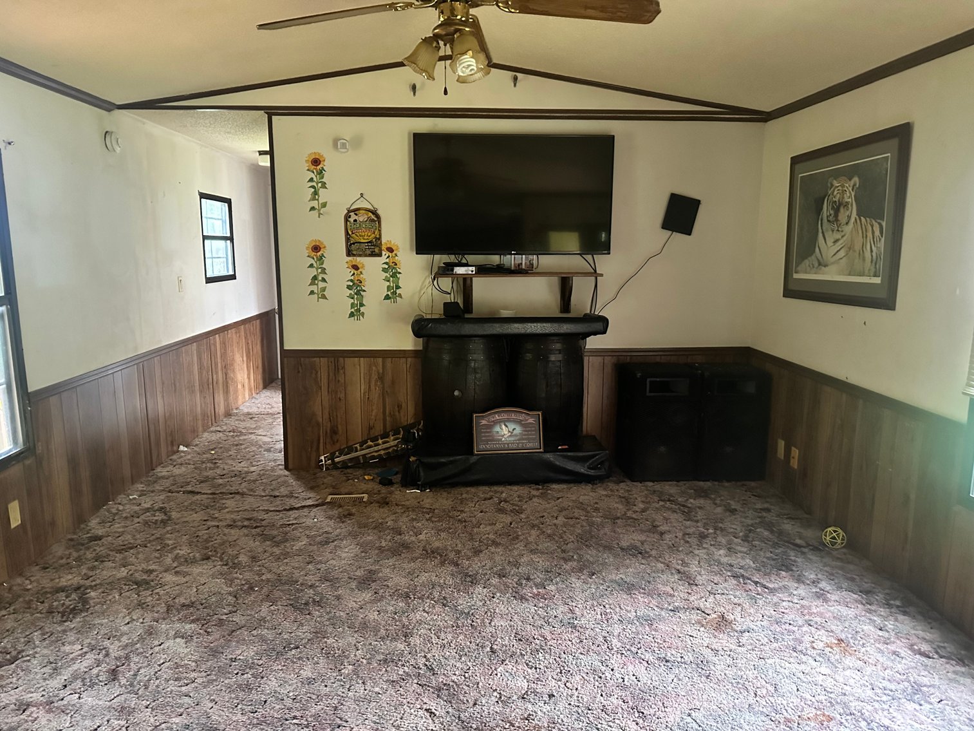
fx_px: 675
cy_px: 366
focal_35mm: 24
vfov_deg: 56.8
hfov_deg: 71.6
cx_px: 487
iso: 1000
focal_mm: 6.86
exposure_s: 1/36
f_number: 1.78
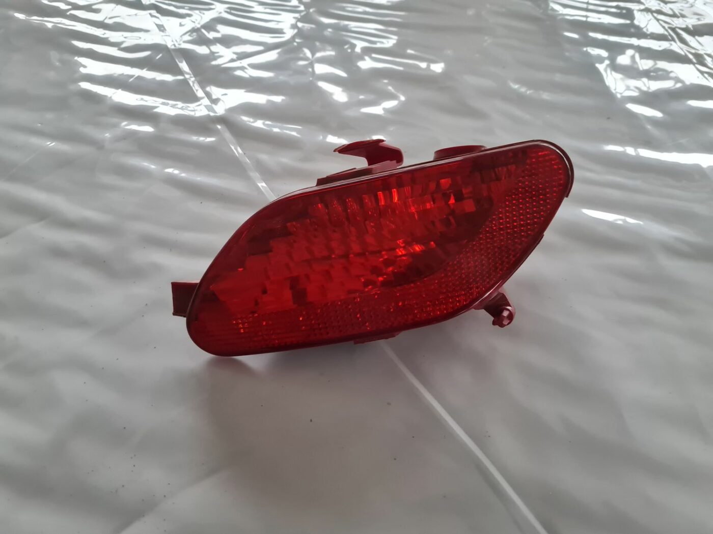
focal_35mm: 26
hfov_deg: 67.3
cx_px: 356
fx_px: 536
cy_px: 267
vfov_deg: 53.1
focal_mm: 5.4
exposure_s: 1/50
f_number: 1.8
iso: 800
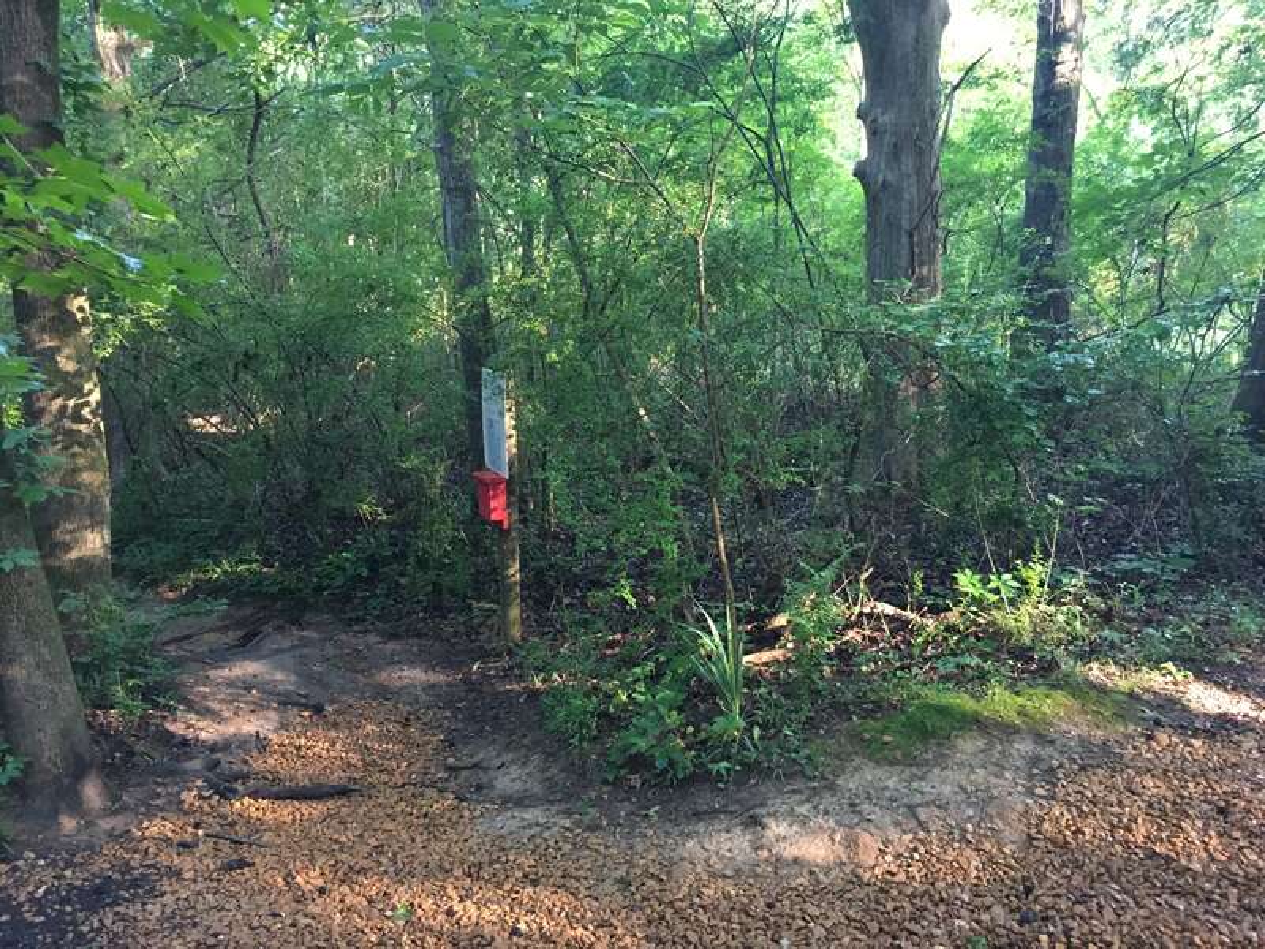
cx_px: 632
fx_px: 1060
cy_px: 474
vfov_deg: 48.2
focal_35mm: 29
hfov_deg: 61.7
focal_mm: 4.15
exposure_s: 1/30
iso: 200
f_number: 2.2
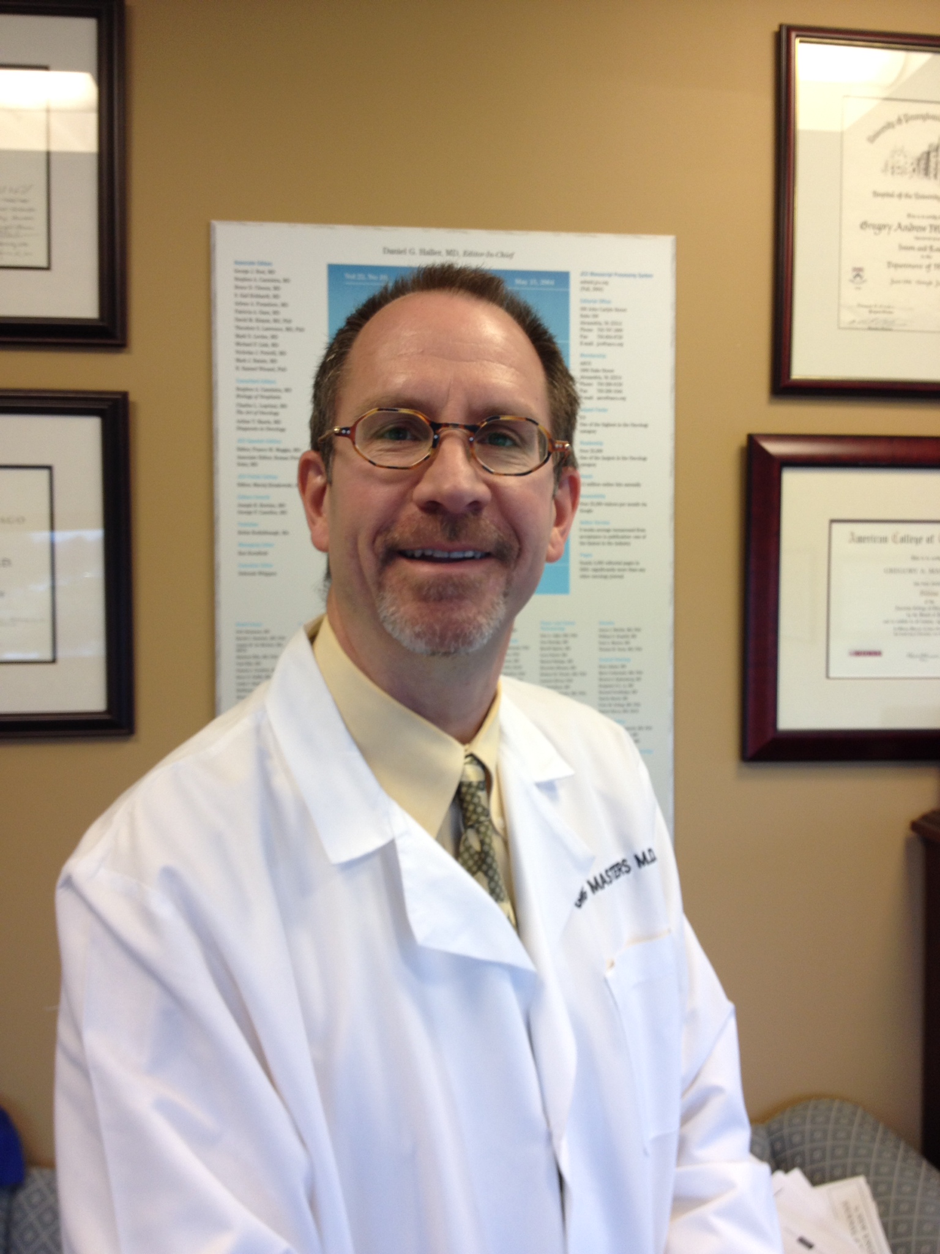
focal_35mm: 35
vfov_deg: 52.6
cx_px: 470
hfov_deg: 40.7
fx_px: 1267
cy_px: 627
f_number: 2.4
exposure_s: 1/30
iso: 50
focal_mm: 4.28
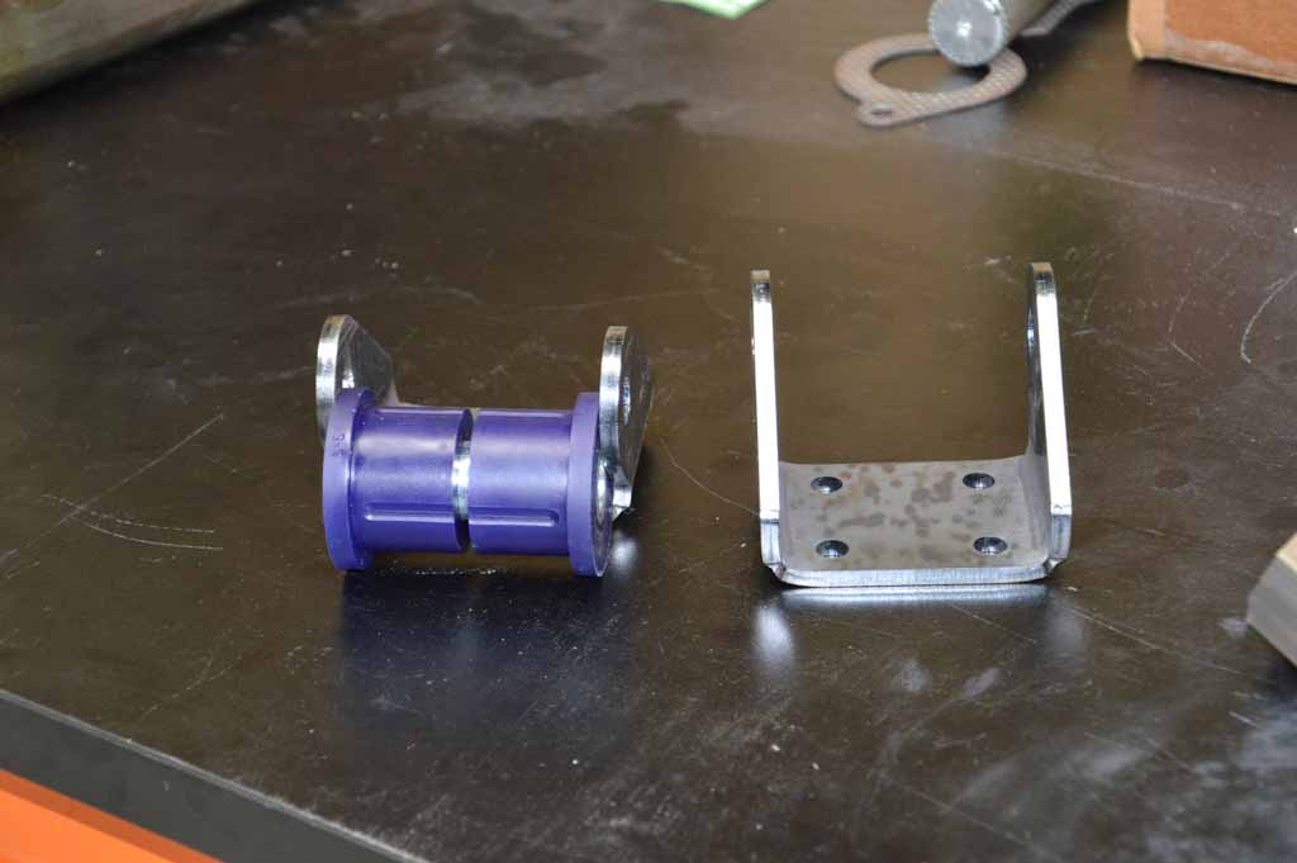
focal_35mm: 87
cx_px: 648
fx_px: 3132
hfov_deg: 23.4
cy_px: 432
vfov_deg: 15.7
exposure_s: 1/60
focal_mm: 58
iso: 1100
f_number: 5
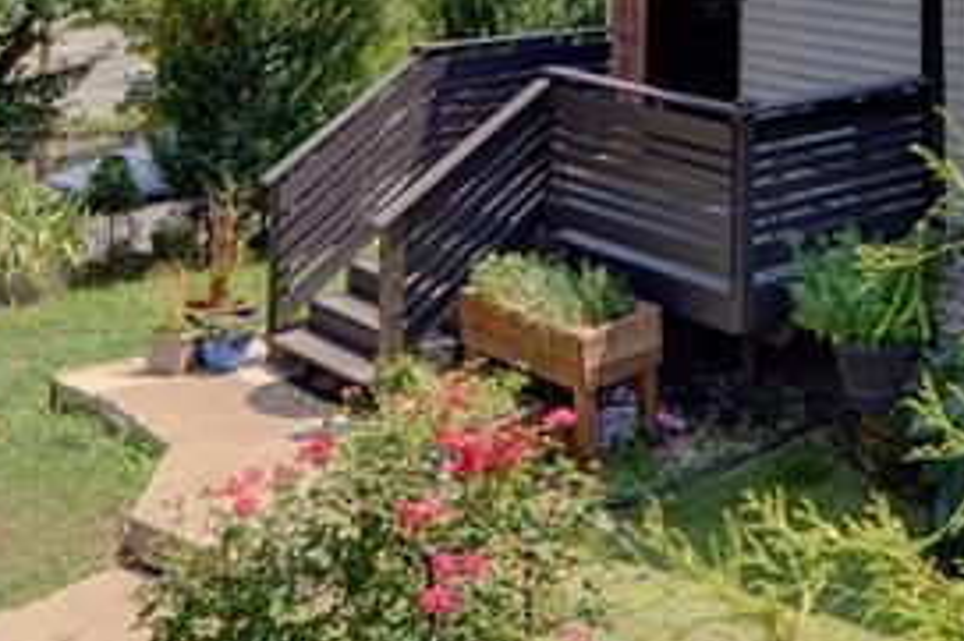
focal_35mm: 64
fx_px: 1713
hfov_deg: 30.1
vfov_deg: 19.0
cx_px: 861
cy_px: -274
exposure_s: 1/250
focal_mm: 17
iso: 200
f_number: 9
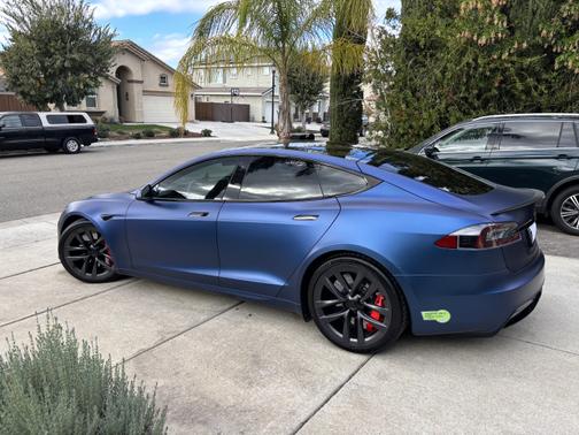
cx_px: 290
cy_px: 218
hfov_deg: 67.3
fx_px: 435
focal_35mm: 26
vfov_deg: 53.1
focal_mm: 5.96
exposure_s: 1/666
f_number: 1.6
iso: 50
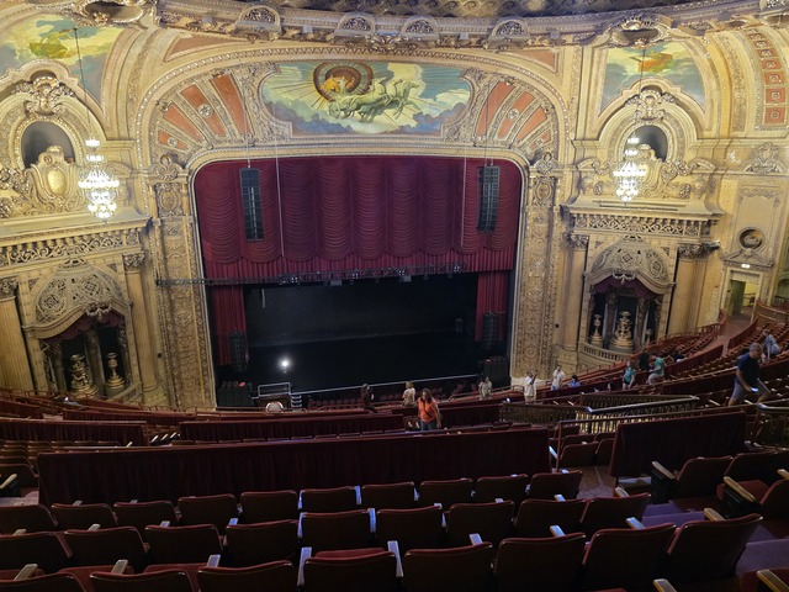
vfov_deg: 58.9
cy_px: 296
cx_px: 394
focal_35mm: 23
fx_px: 524
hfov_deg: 73.9
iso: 1250
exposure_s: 1/30
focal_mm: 6.3
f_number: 1.7
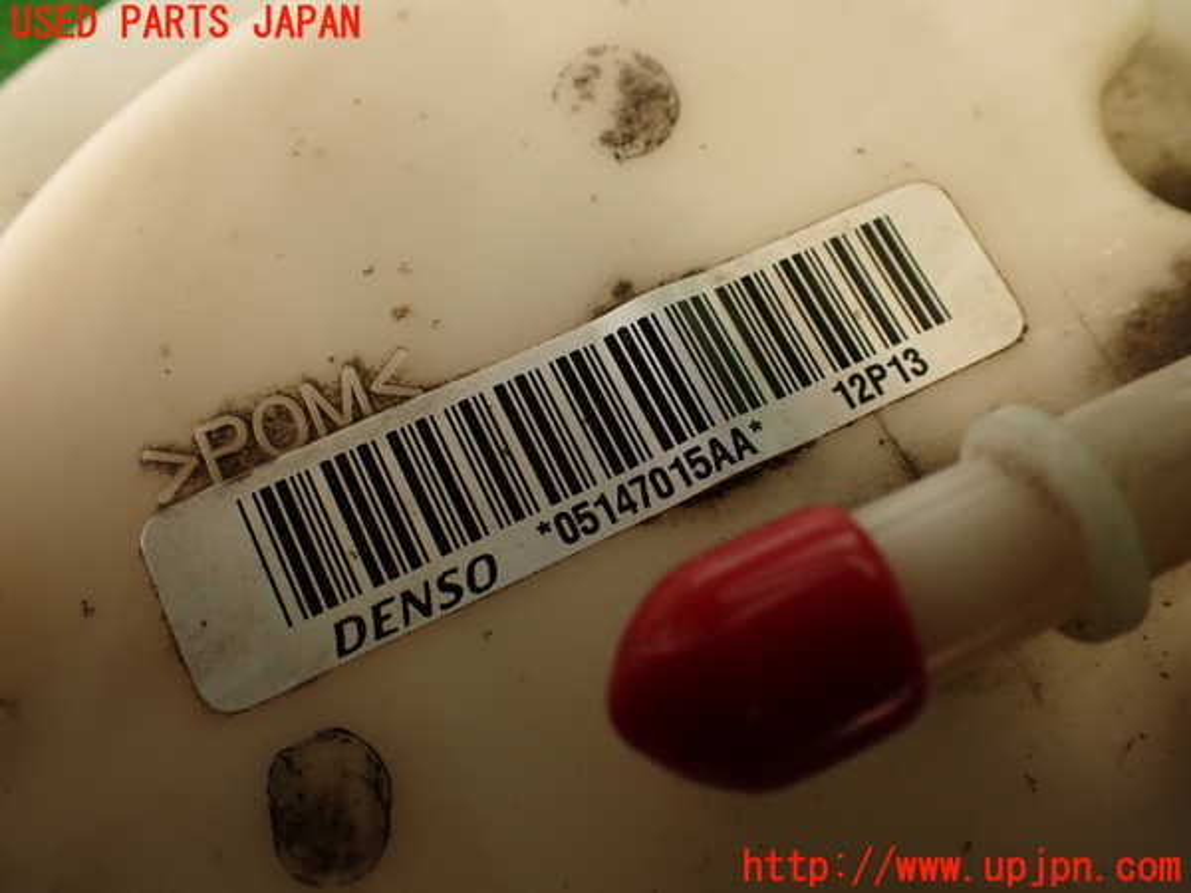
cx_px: 596
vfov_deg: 44.2
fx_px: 1101
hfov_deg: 56.8
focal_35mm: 32
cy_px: 446
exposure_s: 1/50
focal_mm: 5.79
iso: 200
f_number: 2.4
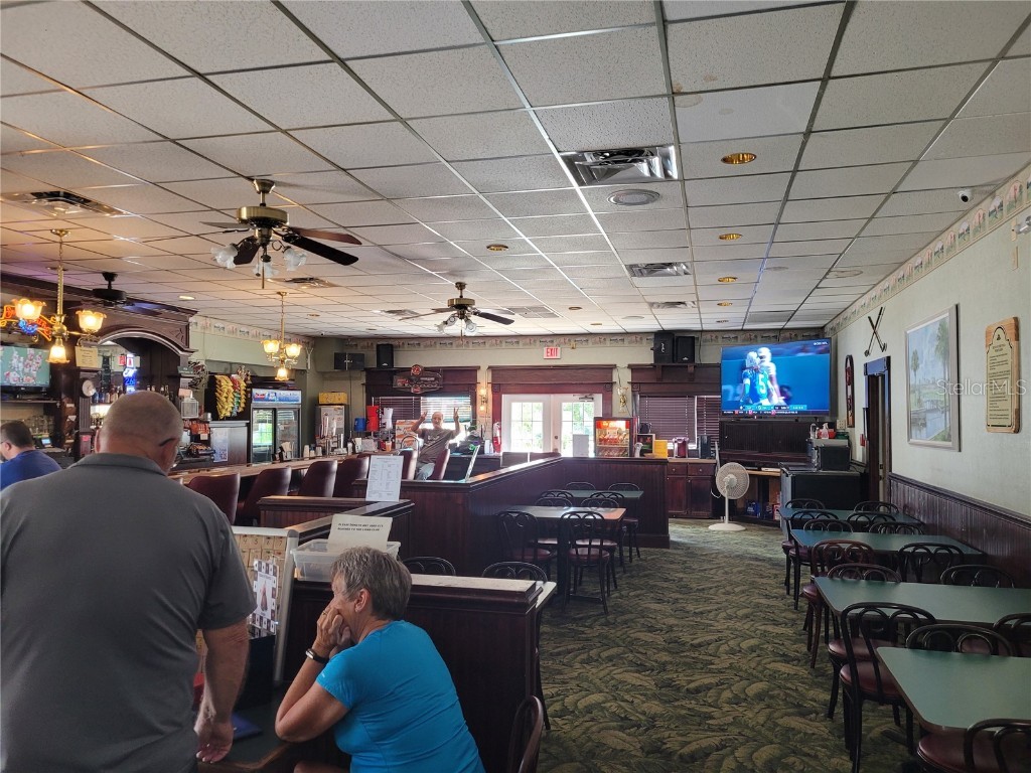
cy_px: 386
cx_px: 516
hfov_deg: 67.3
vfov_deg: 53.1
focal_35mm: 26
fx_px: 774
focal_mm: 5.4
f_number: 1.8
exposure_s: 1/60
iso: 160
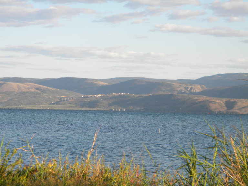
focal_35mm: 105
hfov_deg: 18.7
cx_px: 124
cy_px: 93
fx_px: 752
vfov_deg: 14.1
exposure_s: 1/230
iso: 80
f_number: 4.7
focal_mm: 19
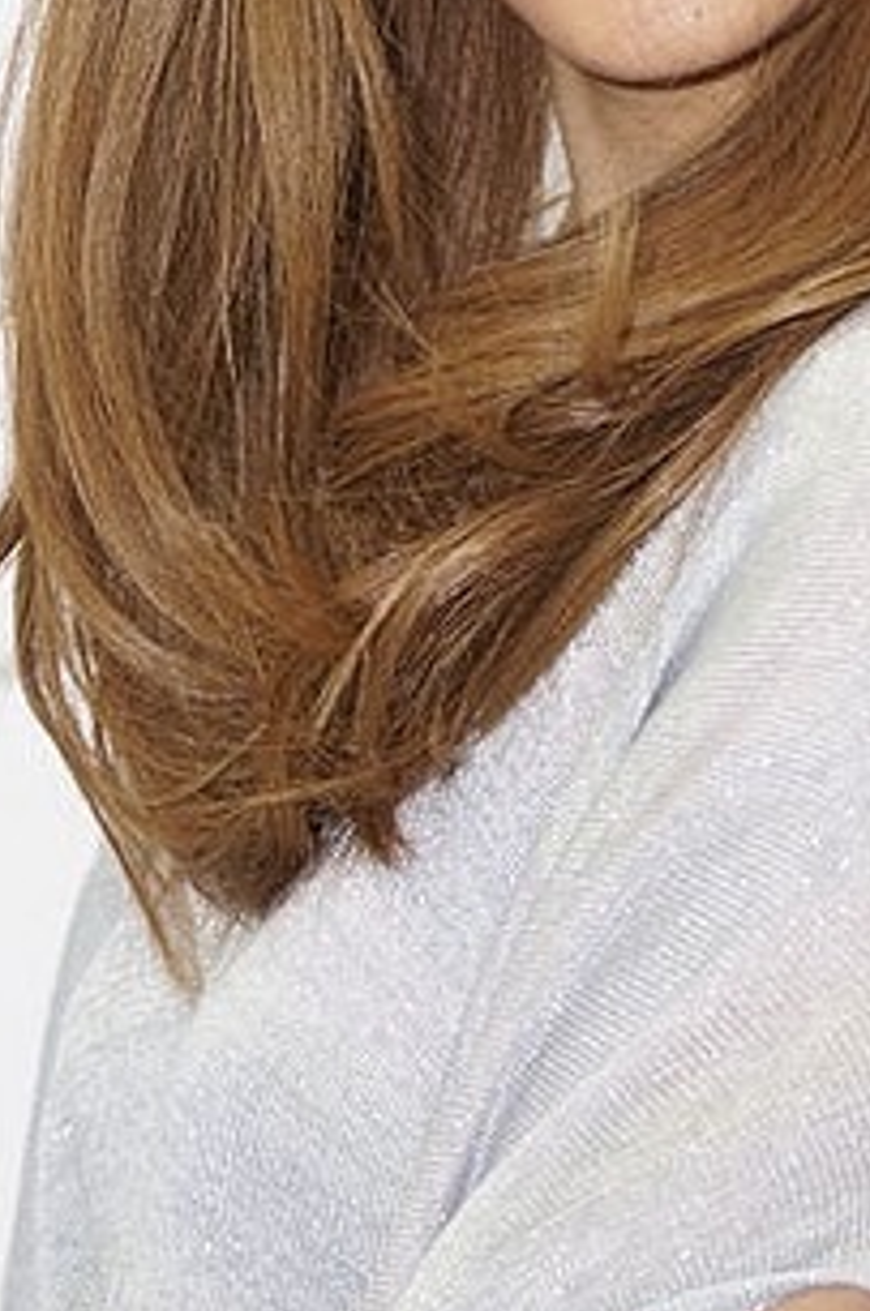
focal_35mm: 235
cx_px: 418
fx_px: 8549
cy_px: 328
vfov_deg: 8.8
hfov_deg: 5.8
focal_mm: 75
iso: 200
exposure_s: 1/125
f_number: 4.5
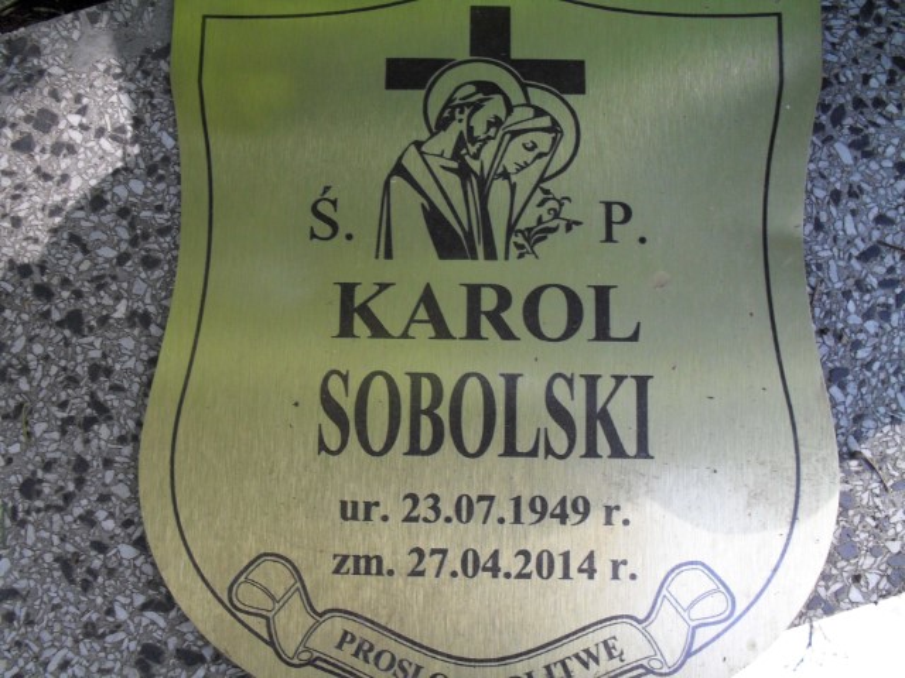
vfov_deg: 40.7
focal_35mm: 35
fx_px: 915
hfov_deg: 52.6
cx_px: 452
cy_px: 339
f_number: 3.2
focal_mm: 6.3
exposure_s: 1/60
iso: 100
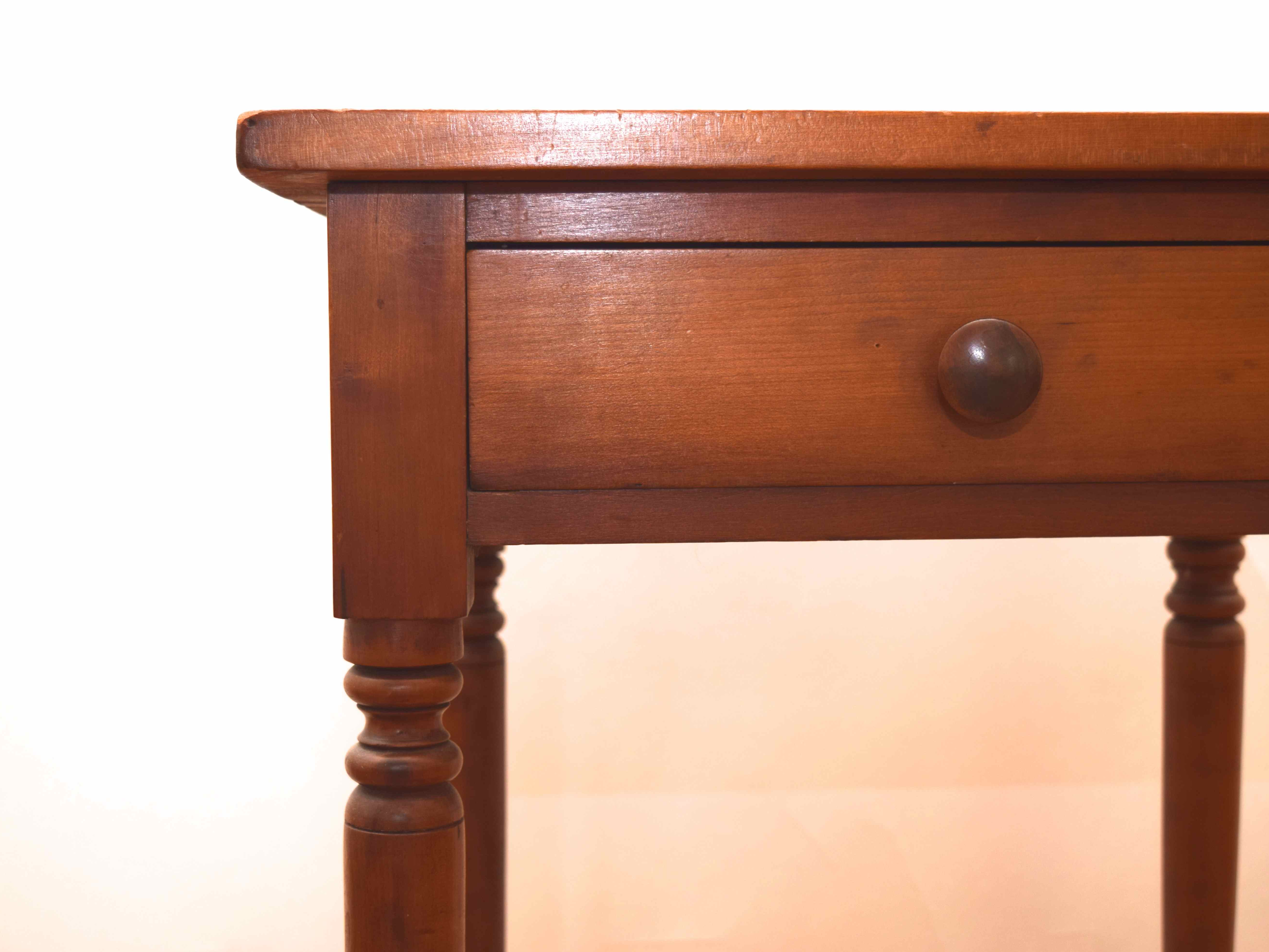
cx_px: 672
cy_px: 469
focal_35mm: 56
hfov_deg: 34.3
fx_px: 2053
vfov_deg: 26.1
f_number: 4.5
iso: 100
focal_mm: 34
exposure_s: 1/60
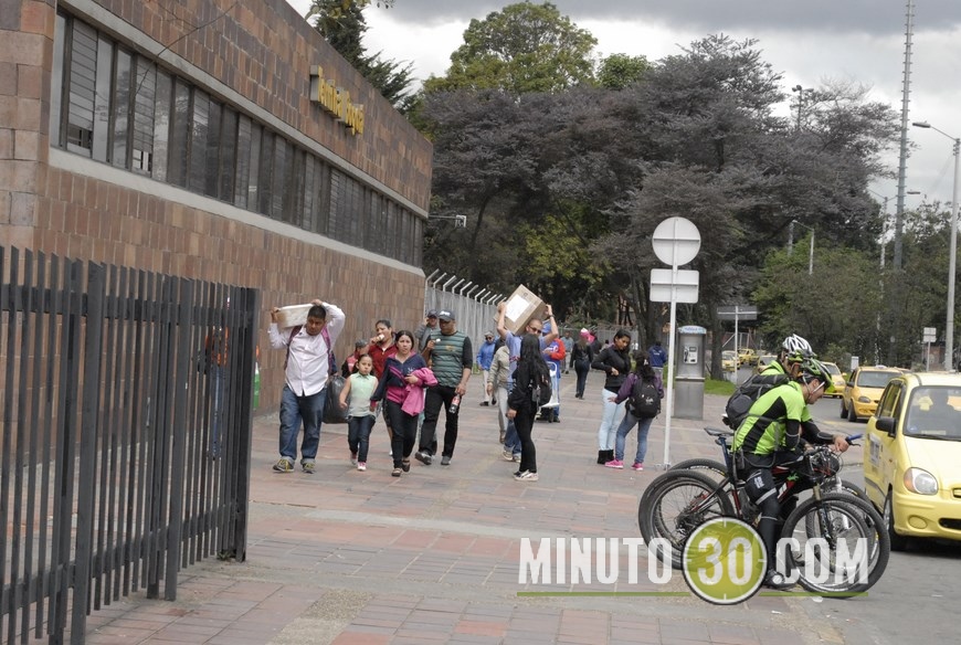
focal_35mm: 82
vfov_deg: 16.6
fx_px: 2207
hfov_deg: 24.6
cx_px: 480
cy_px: 322
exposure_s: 1/1000
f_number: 9
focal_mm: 55
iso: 1000
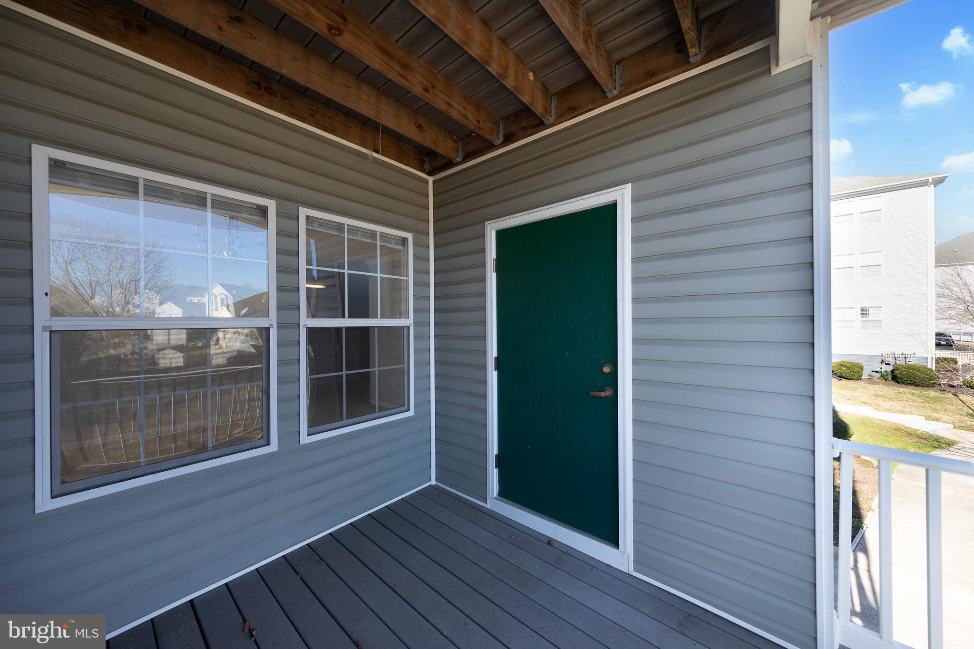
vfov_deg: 90.0
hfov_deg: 112.6
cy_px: 324
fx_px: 325
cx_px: 487
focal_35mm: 12
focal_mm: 12
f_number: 5.6
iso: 100
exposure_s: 1/90
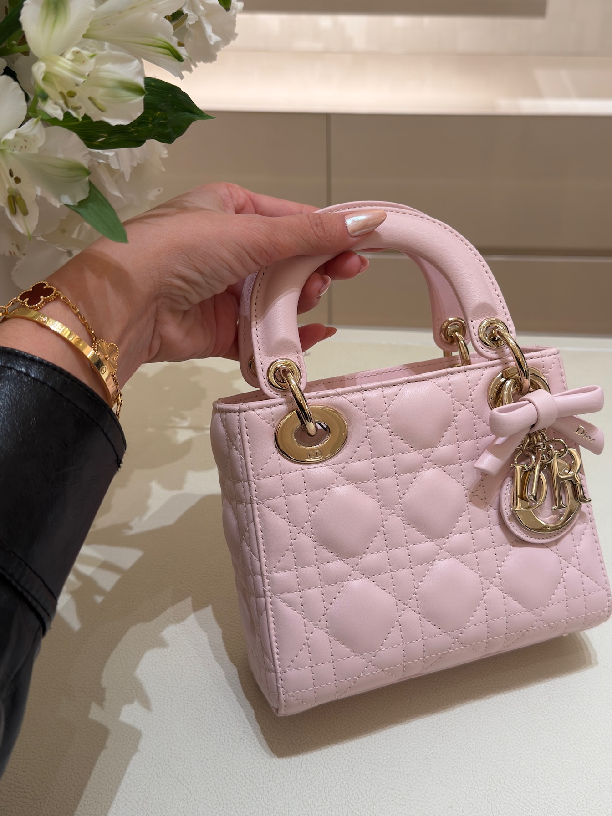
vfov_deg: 46.7
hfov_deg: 35.9
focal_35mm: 40
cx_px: 348
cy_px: 362
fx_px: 943
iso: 64
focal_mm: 6.76
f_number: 1.78
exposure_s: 1/210
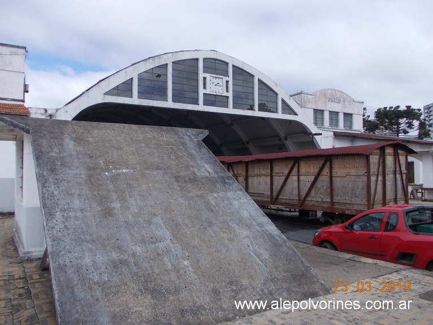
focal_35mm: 28
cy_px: 162
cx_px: 216
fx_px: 350
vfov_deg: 49.7
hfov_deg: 63.5
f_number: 5.4
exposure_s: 1/400
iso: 80
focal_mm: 4
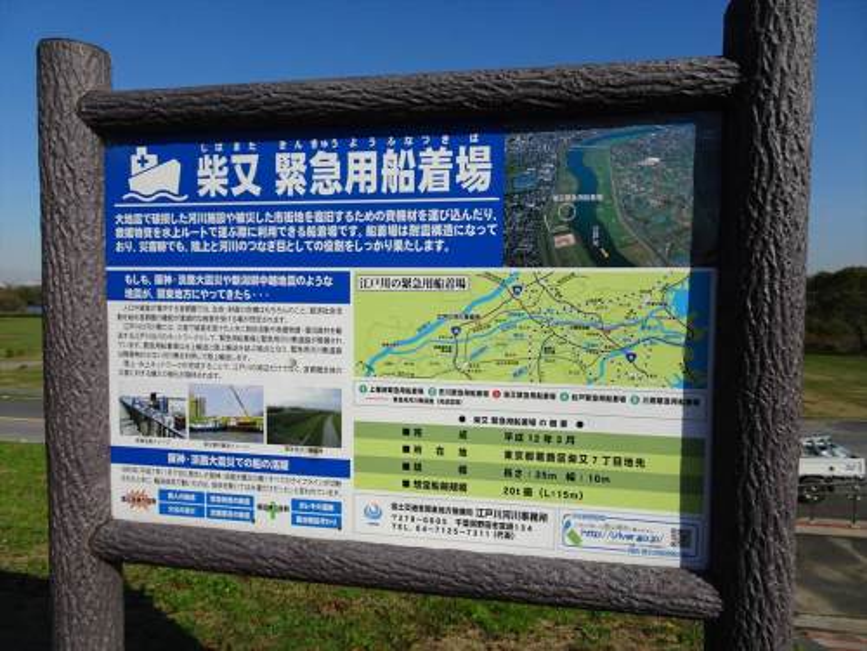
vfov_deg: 56.8
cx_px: 434
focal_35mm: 24
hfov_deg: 71.6
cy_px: 326
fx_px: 601
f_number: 3.5
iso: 80
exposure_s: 1/1600
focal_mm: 4.1
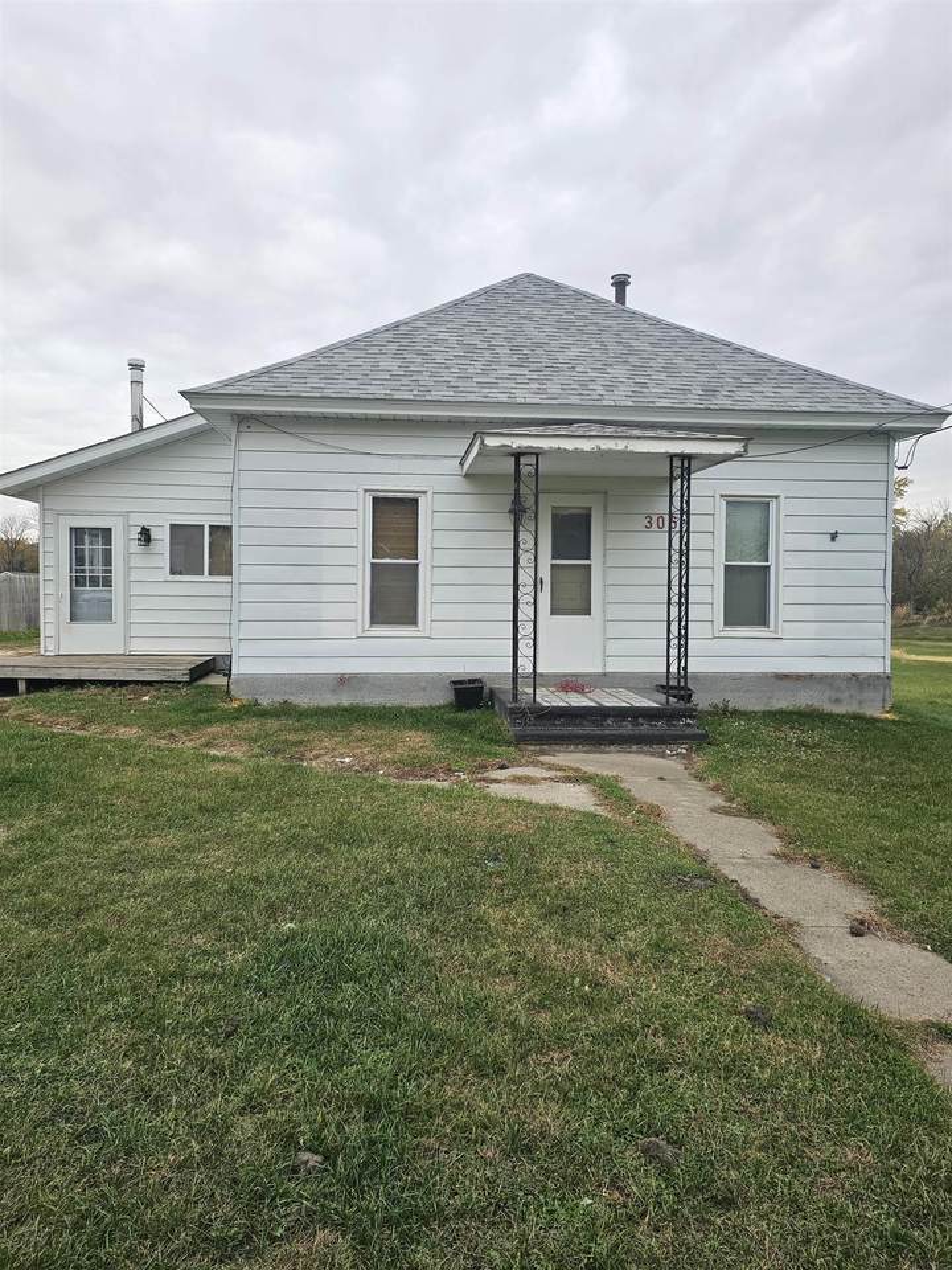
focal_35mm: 23
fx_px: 843
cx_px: 476
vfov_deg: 73.9
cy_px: 635
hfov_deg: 58.9
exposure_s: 1/221
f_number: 1.7
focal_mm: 6.3
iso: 20
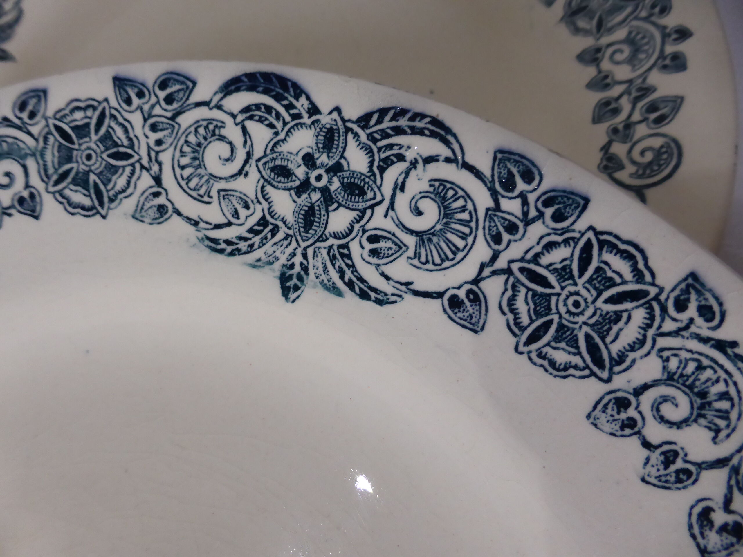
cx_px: 372
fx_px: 537
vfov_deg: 54.9
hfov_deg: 69.4
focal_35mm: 25
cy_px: 278
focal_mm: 4.3
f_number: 3.3
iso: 320
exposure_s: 1/60
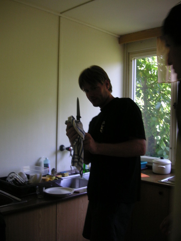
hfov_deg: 38.7
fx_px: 258
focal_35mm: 37
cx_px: 90
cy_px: 120
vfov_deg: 50.1
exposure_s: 1/45
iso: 50
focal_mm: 6.1
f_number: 2.8
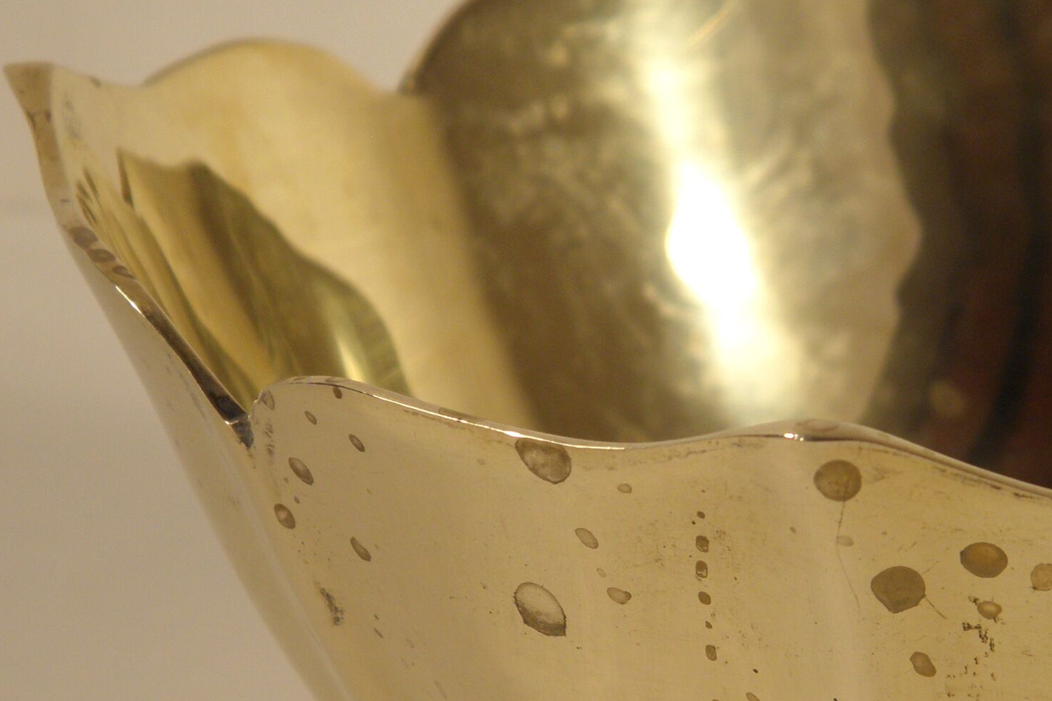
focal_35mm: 145
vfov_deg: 9.4
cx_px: 806
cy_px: 566
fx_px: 4236
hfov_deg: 14.1
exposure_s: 1/50
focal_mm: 14.3
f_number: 4.4
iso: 100
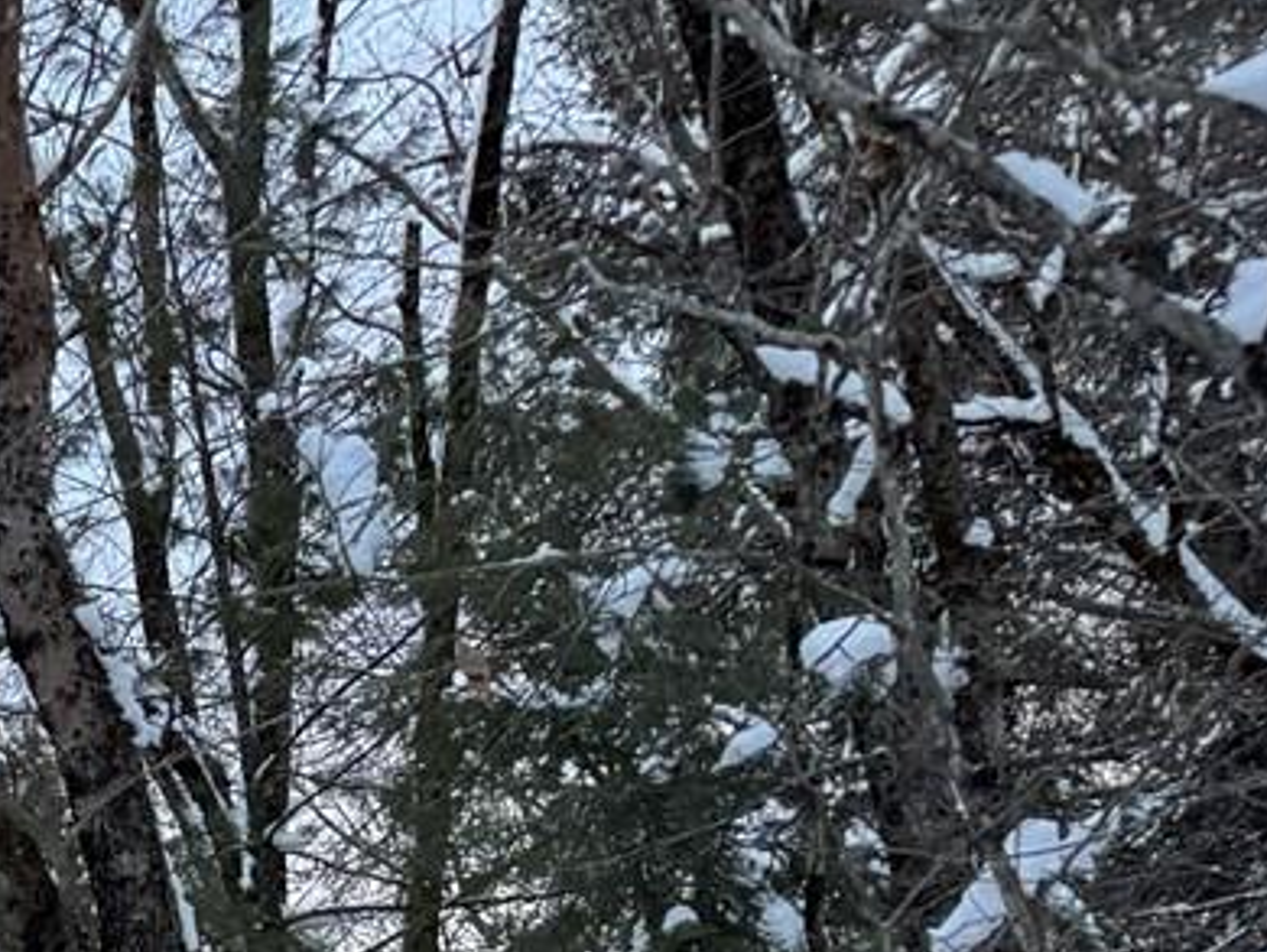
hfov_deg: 12.3
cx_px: -1780
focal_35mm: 126
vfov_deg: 10.5
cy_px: 2076
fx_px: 4615
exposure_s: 1/174
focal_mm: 6.76
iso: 64
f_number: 1.78
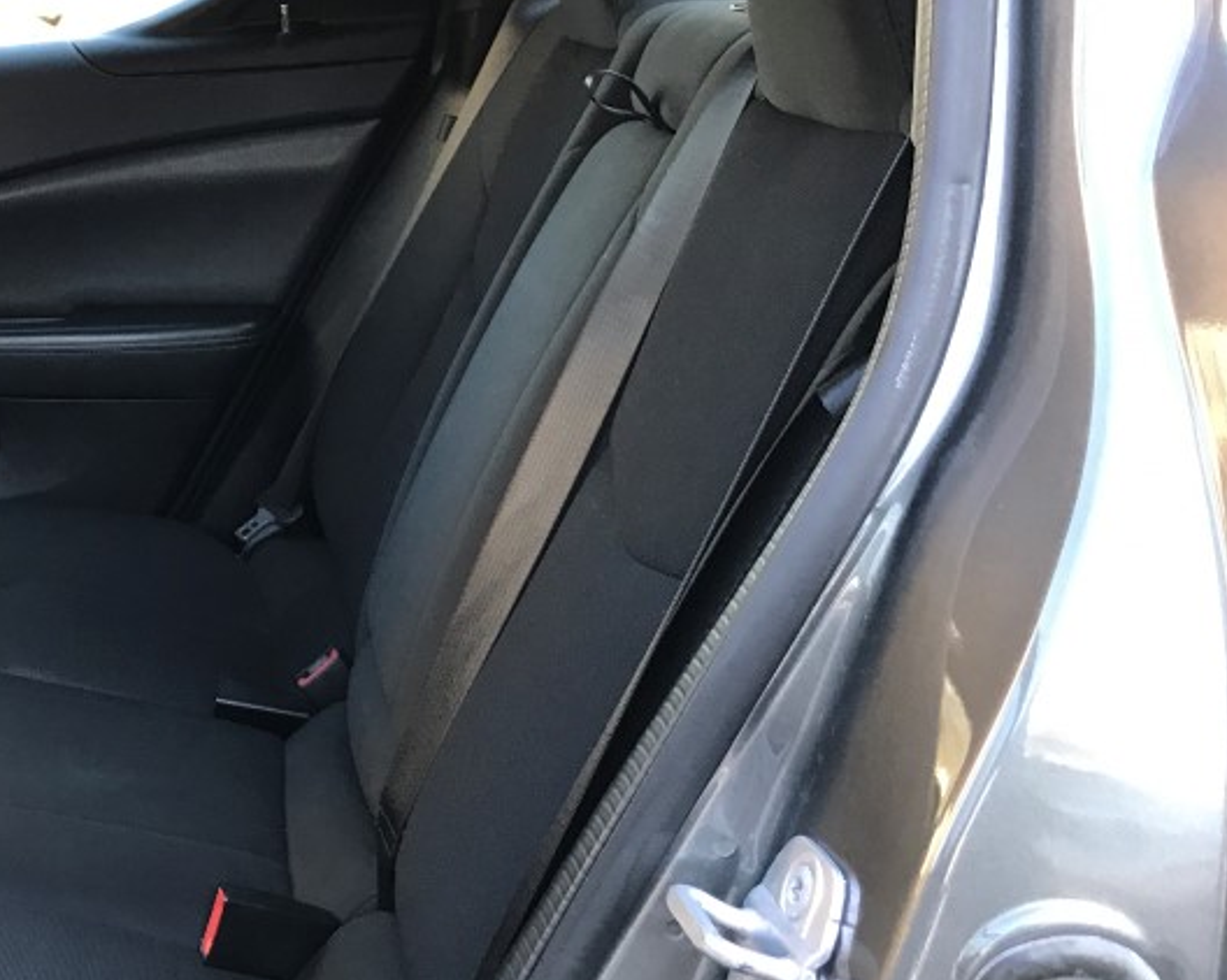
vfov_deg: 28.5
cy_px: 369
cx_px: 84
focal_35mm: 53
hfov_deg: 33.2
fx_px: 1924
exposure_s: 1/30
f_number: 1.8
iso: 32
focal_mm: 3.99
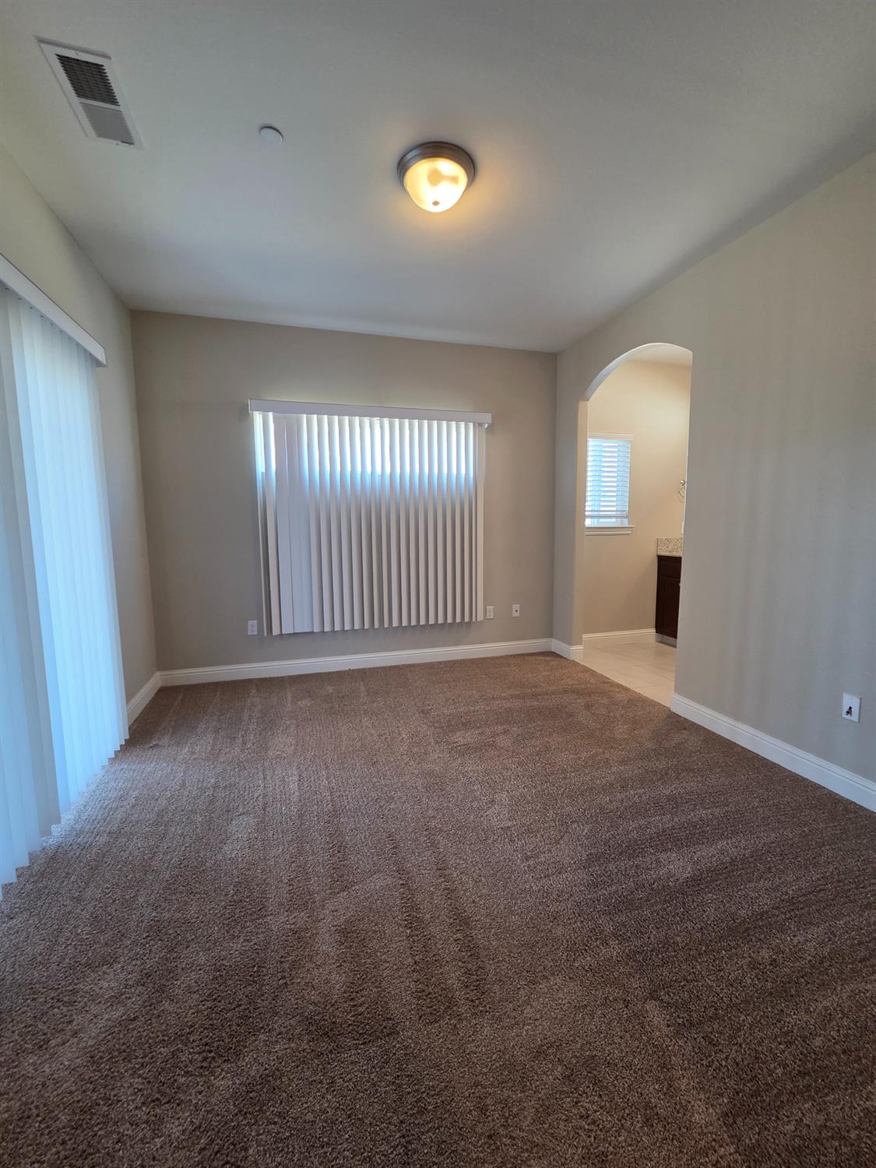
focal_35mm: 13
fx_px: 439
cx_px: 438
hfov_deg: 89.9
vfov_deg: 106.2
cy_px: 584
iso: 200
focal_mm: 2.2
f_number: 2.2
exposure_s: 1/60
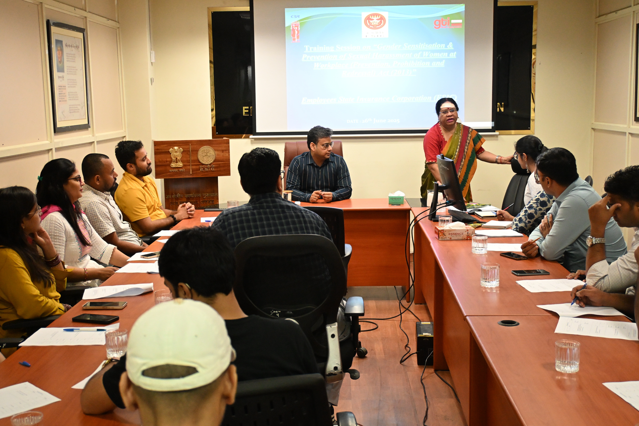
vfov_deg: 31.9
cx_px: 320
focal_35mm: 42
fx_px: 745
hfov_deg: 46.4
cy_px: 213
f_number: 4.5
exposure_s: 1/125
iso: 2800
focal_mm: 28
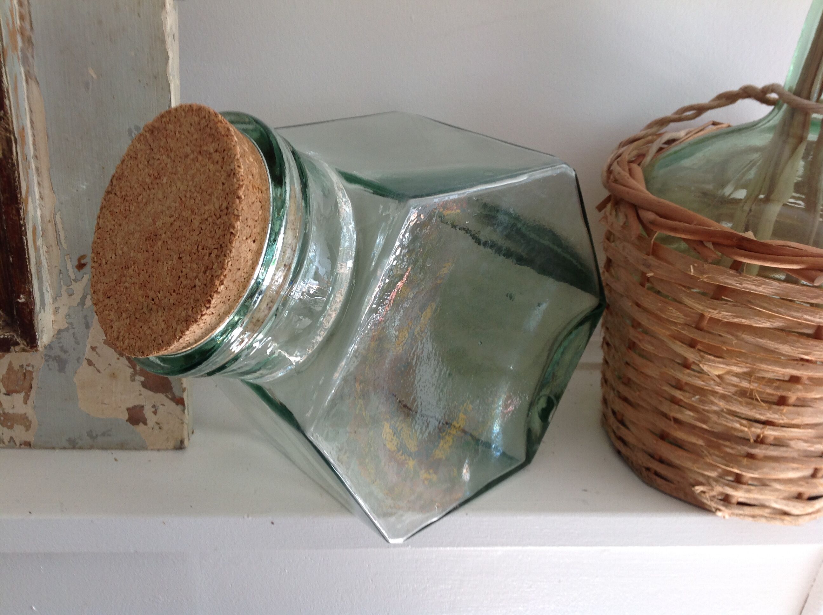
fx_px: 831
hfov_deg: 52.7
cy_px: 308
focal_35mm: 35
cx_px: 412
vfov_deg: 40.6
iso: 50
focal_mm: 4.28
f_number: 2.4
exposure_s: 1/30
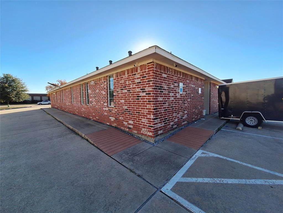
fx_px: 106
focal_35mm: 13
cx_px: 142
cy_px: 106
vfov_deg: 89.9
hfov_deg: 106.2
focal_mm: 1.74
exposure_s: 1/1520
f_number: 2.2
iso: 40
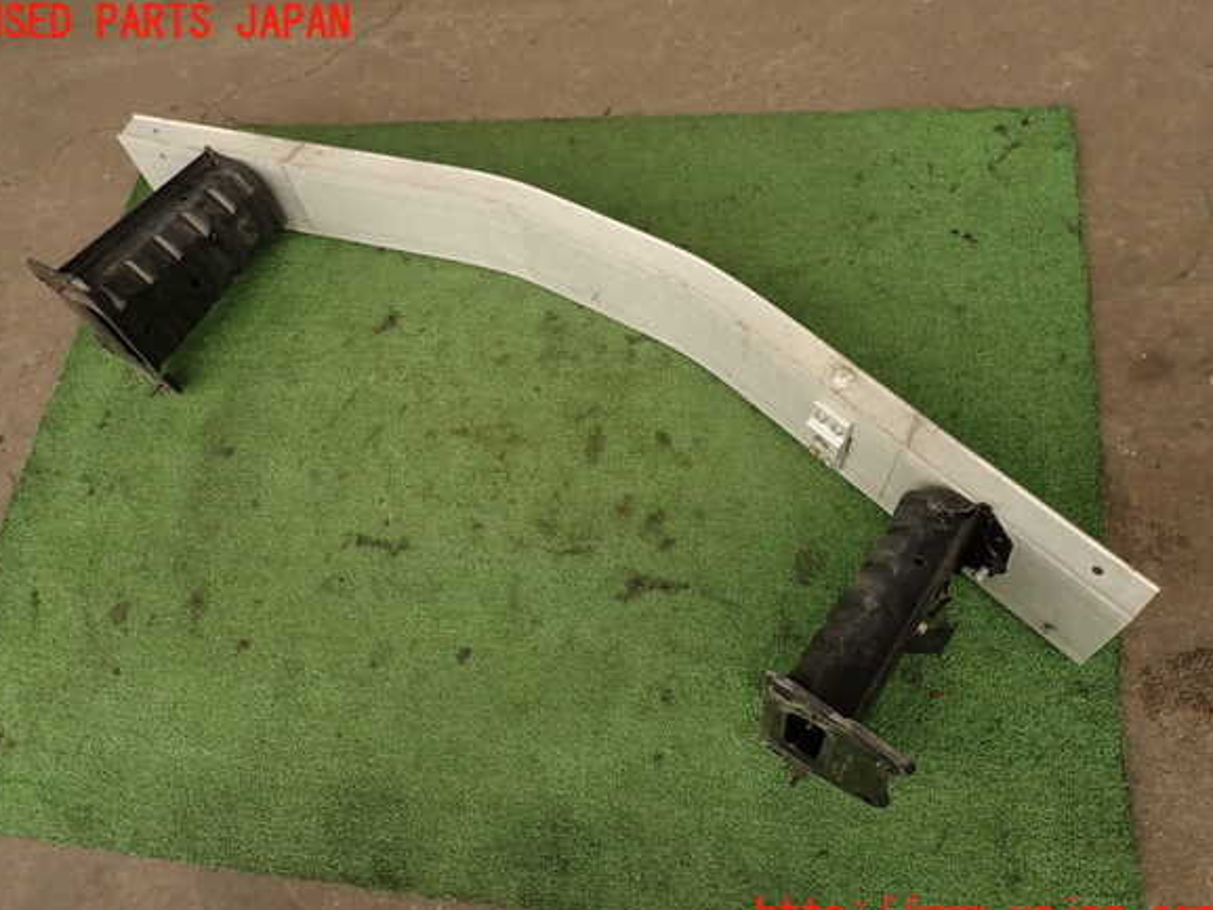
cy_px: 471
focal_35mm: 26
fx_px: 911
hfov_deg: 67.3
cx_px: 599
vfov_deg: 53.1
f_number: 2.8
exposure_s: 1/160
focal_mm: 4.5
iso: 100
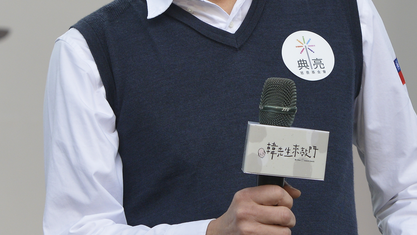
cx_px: 226
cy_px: 32
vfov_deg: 3.7
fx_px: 3616
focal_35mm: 327
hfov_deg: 6.6
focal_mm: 98
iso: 800
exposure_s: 1/500
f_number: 4.8
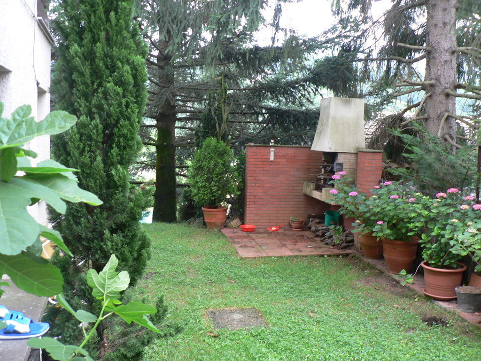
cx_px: 240
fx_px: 500
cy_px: 180
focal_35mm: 36
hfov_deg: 51.4
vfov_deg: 39.7
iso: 150
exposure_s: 1/30
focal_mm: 6
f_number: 2.8
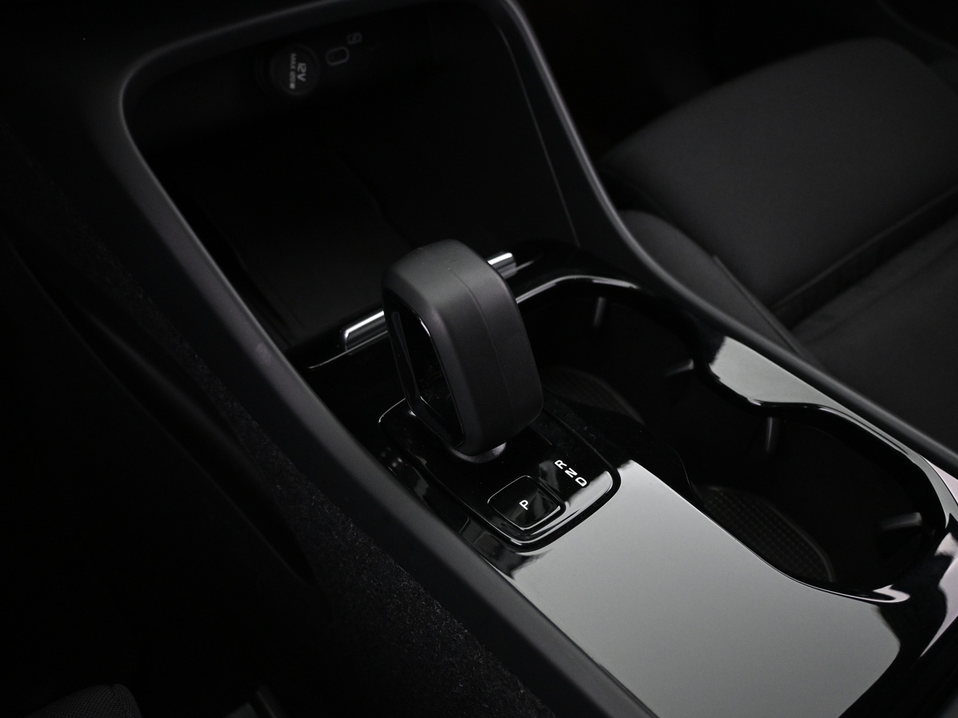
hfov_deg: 56.4
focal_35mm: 32
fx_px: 893
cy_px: 362
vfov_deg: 43.8
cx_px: 491
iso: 1600
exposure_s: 1/20
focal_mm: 19.5
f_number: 3.8
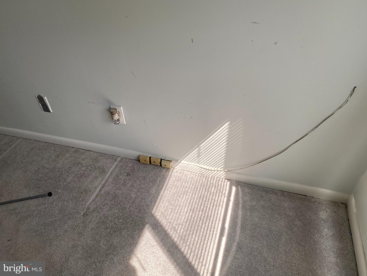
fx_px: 276
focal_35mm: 26
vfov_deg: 53.1
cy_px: 138
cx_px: 184
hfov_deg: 67.3
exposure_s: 1/145
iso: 32
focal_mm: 4.25
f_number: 1.8
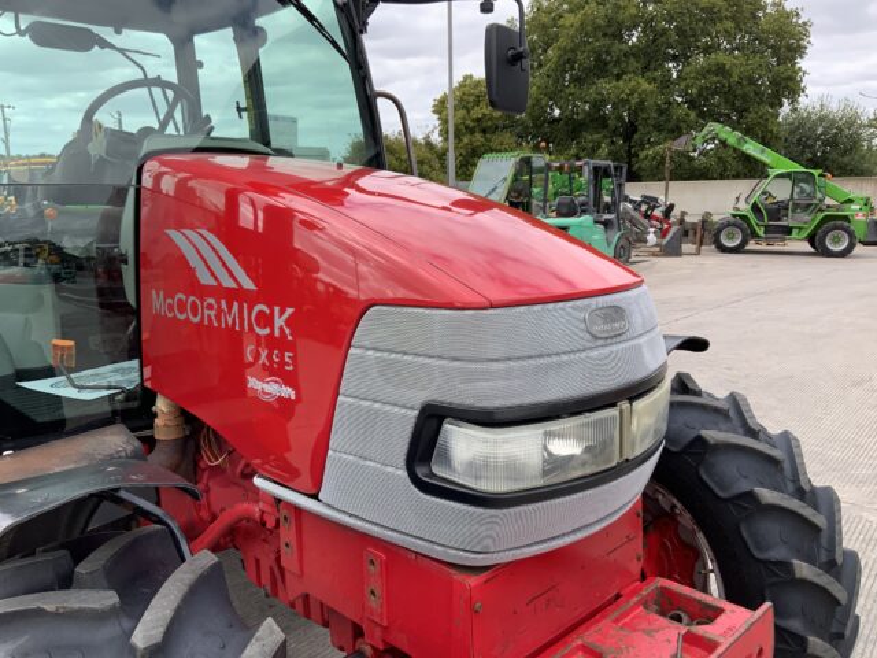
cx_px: 438
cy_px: 329
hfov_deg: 61.7
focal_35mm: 29
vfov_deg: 48.2
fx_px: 735
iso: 16
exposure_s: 1/691
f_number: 1.8
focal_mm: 3
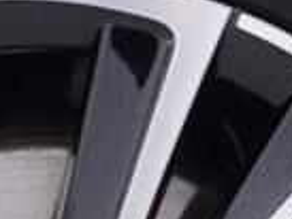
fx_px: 2178
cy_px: 443
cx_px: -4
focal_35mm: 258
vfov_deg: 5.6
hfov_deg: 7.6
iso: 125
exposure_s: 1/60
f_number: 3.5
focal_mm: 24
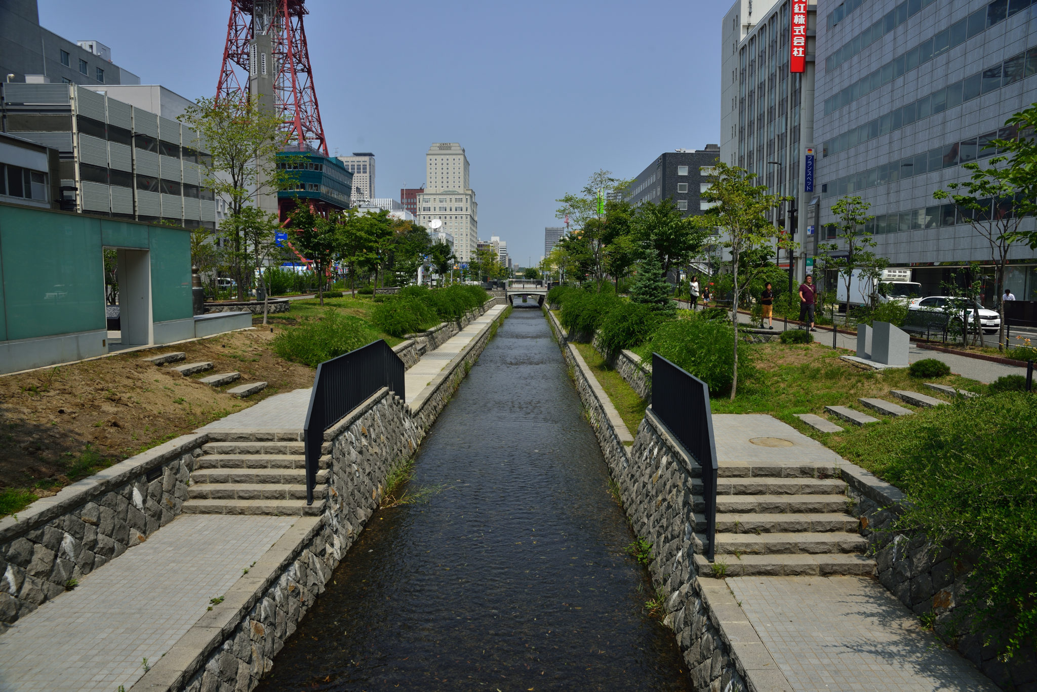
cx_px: 518
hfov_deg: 73.7
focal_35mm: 24
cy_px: 346
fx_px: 692
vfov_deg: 53.2
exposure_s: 1/400
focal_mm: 24
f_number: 9
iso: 100
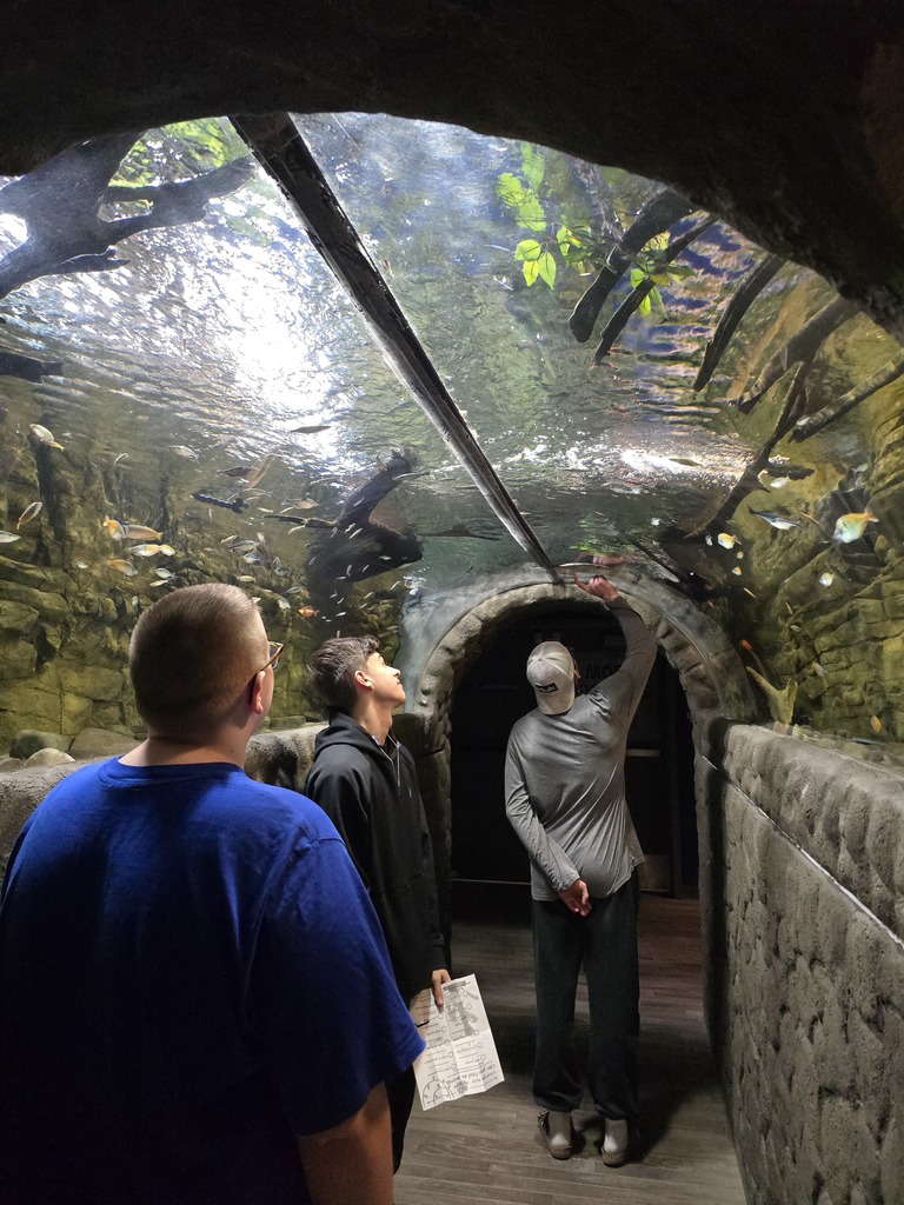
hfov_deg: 58.9
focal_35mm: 23
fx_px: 801
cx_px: 452
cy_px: 602
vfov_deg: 73.9
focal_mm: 6.3
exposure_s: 1/60
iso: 1000
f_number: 1.7
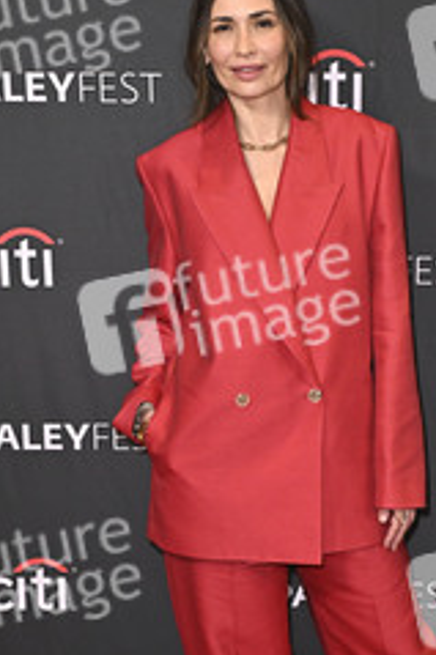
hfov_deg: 21.8
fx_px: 1128
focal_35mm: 62
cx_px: 299
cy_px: 447
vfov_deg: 32.1
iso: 2500
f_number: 5.6
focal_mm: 37
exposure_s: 1/320
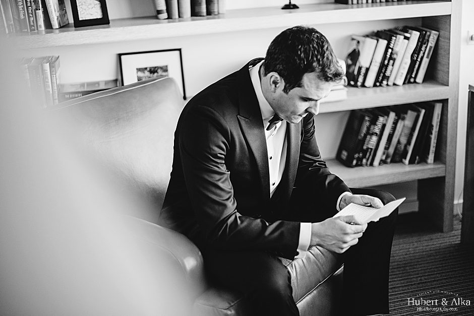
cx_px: 237
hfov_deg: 39.6
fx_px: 658
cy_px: 158
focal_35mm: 50
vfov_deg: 27.0
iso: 400
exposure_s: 1/800
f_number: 1.4
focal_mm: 50
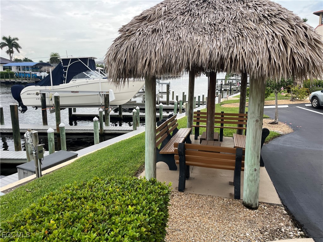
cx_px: 162
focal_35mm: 26
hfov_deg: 67.3
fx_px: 243
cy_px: 121
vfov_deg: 53.1
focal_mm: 5.1
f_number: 1.6
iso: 50
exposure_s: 1/1086
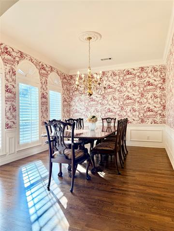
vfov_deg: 71.6
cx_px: 87
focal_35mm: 24
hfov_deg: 56.8
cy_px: 116
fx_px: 161
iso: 100
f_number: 1.78
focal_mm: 6.76
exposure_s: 1/426
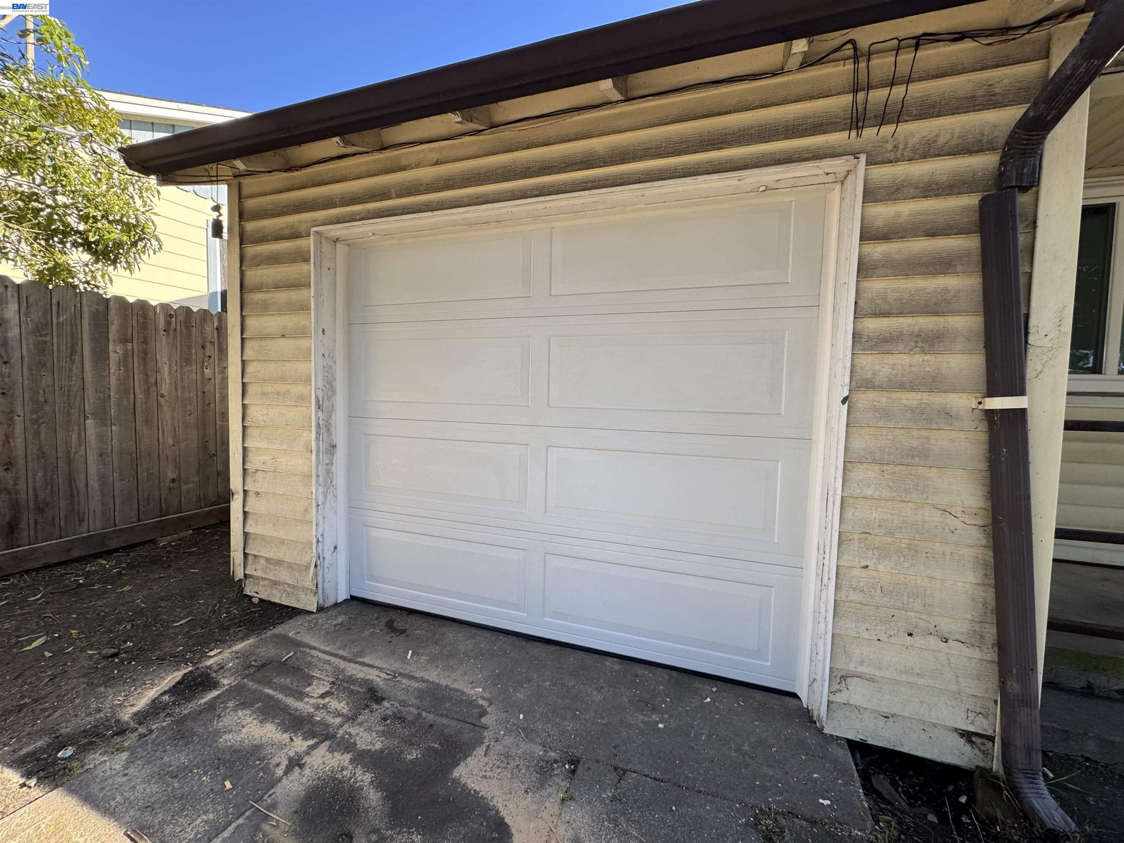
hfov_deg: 102.1
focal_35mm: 14
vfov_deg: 85.7
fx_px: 455
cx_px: 562
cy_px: 422
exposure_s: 1/267
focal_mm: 2.22
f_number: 2.2
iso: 40
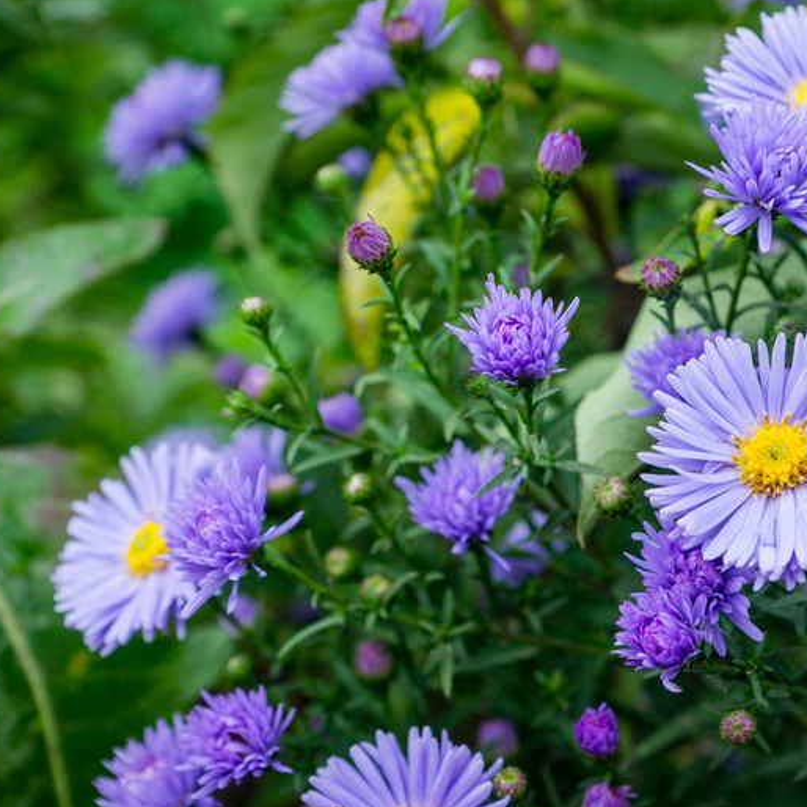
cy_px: 404
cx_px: 565
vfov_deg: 25.5
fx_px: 1784
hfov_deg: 25.3
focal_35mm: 68
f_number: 4.5
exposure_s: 1/125
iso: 100
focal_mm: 35
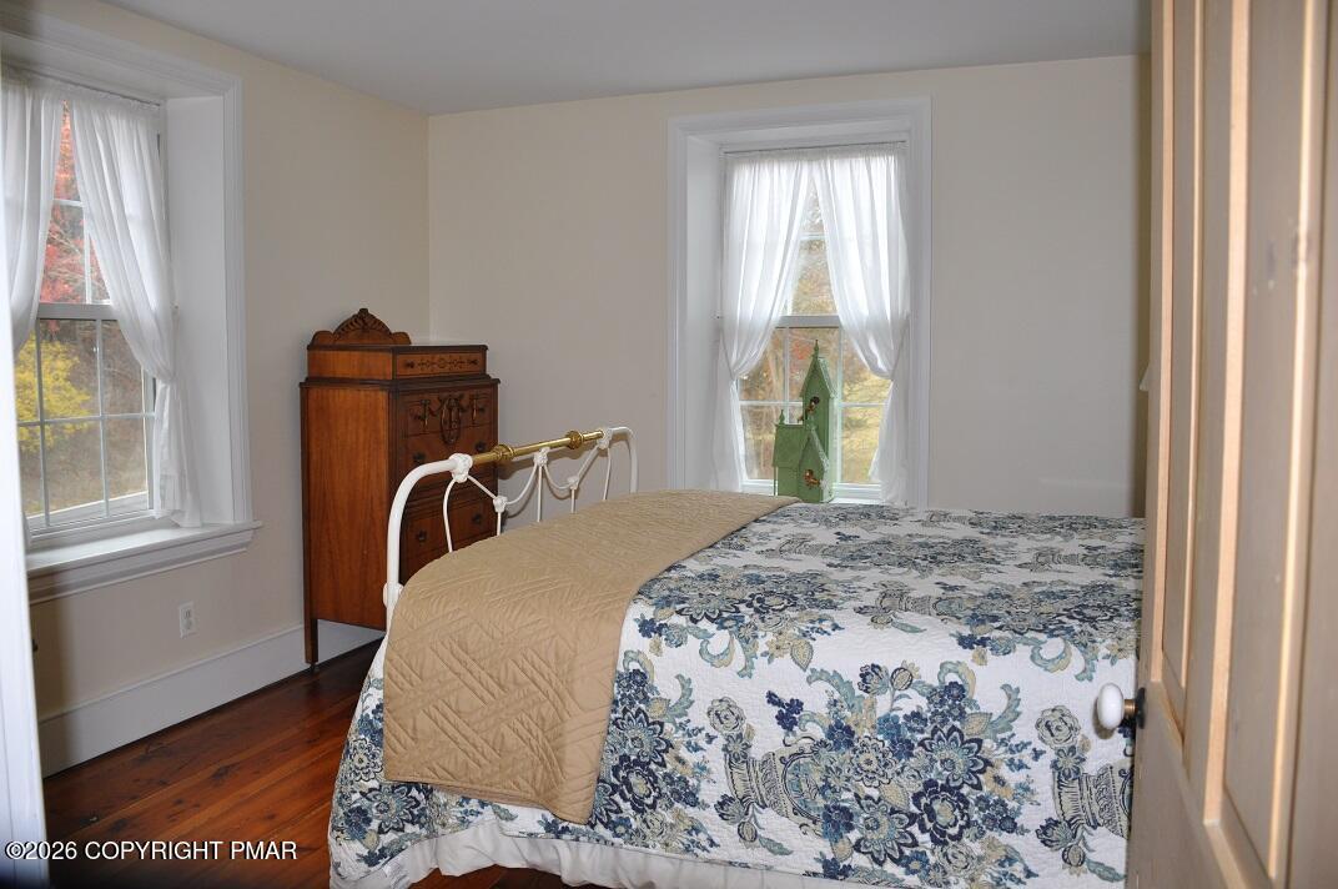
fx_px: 1002
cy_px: 444
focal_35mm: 27
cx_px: 669
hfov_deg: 67.4
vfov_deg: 47.8
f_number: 3.5
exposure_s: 1/60
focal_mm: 18
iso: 400
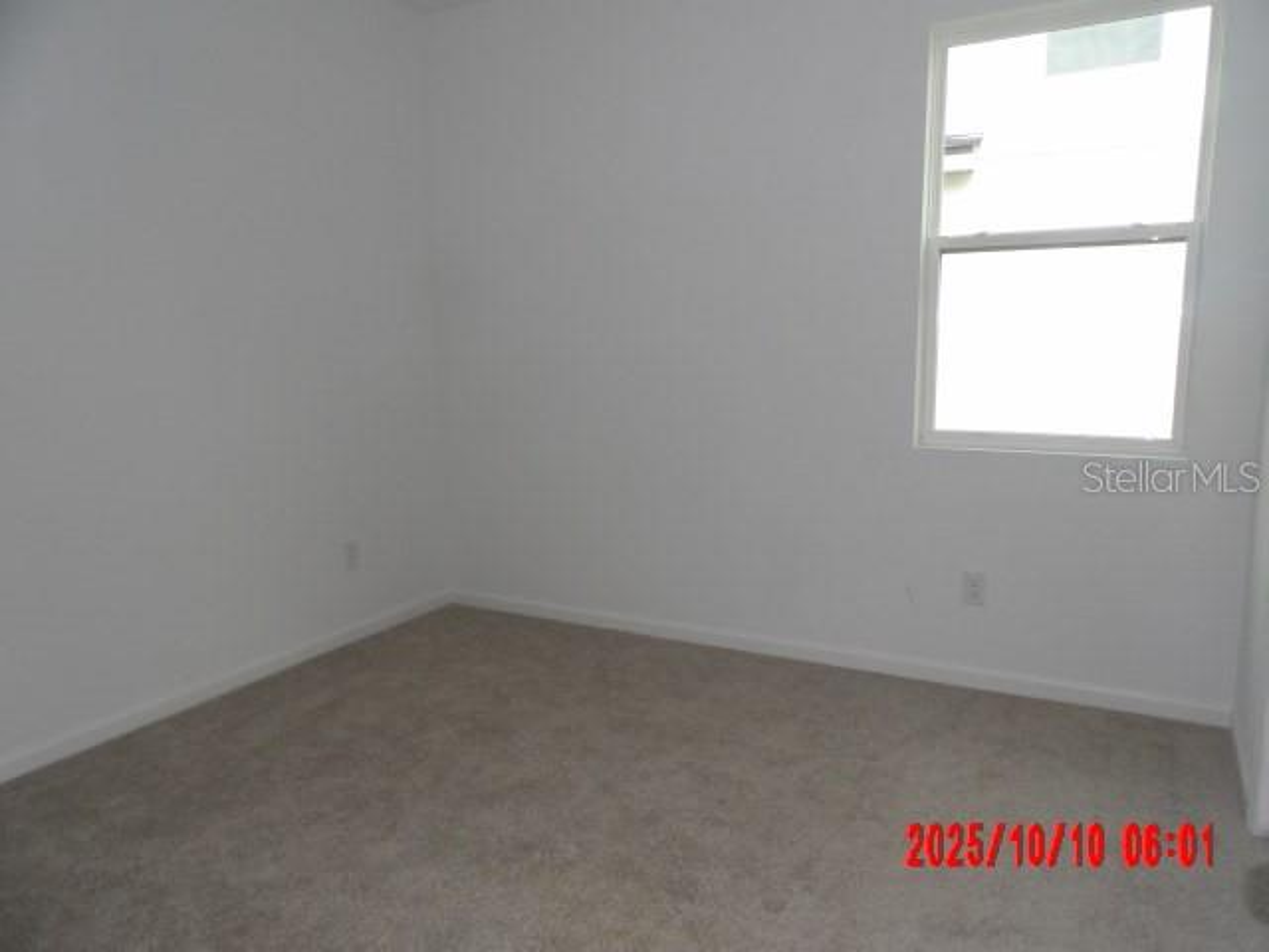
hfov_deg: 71.6
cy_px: 476
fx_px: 880
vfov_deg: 56.8
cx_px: 634
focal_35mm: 24
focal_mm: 4.3
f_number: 3.2
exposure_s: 1/33
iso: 200
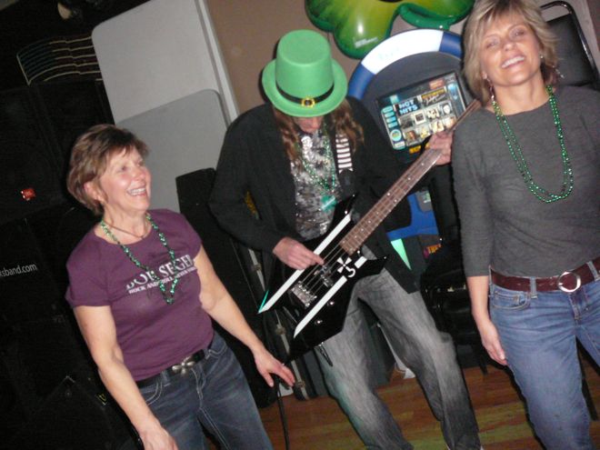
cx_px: 300
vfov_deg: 40.7
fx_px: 607
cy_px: 225
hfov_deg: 52.6
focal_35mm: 35
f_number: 2.8
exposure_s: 1/30
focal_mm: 5.2
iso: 400
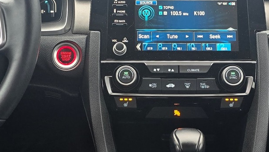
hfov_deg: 25.3
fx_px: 599
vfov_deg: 14.4
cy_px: 88
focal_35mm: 84
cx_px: 153
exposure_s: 1/120
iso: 200
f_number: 1.7
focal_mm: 6.3
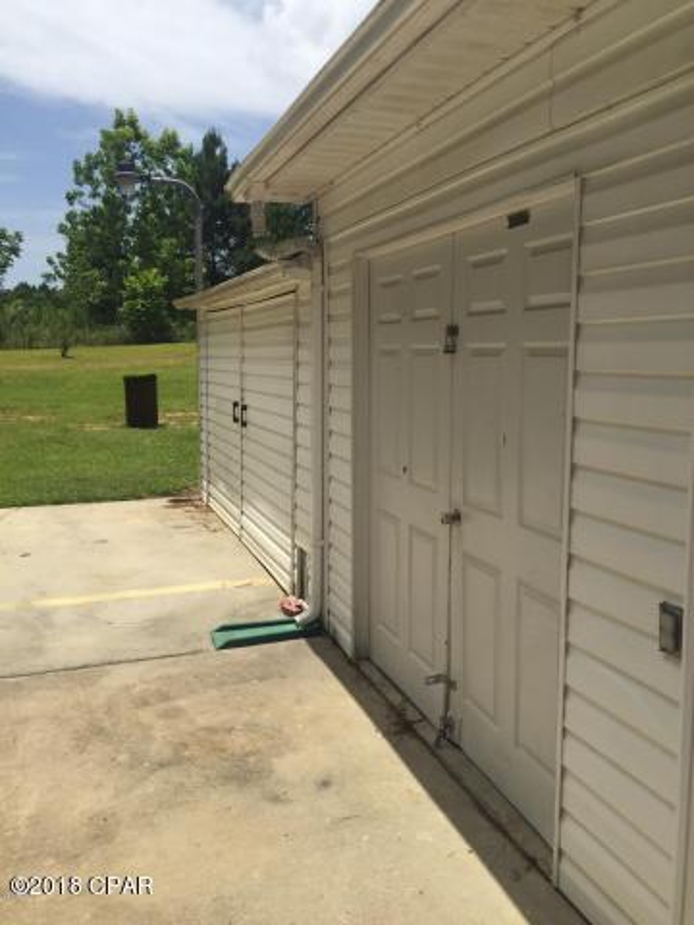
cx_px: 347
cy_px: 462
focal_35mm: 29
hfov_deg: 48.2
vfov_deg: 61.7
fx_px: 775
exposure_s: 1/3300
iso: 32
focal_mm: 4.15
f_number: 2.2
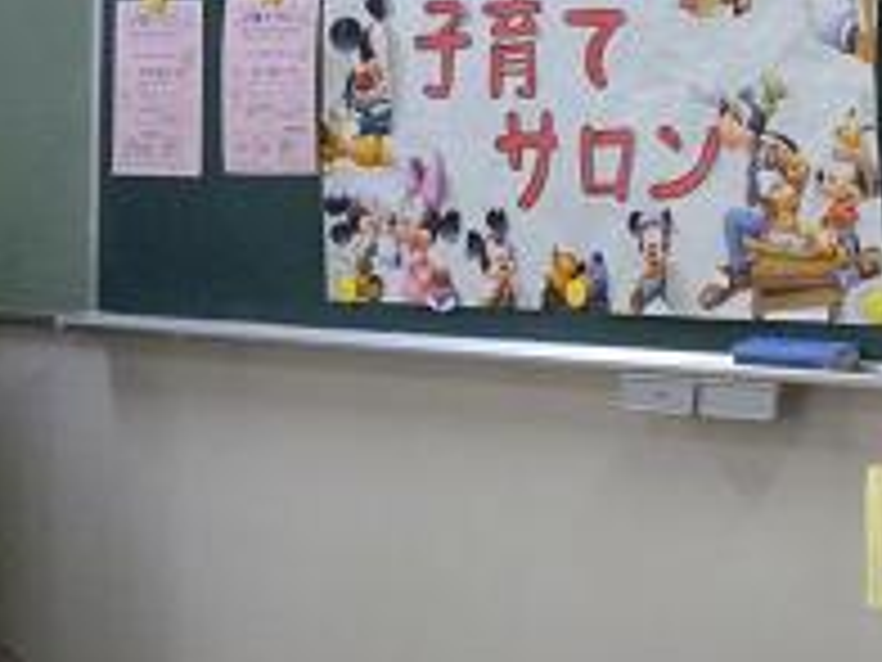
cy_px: 90
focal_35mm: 98
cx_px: 896
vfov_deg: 15.0
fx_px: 2497
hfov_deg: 19.4
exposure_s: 1/50
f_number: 4
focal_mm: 8.6
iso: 800
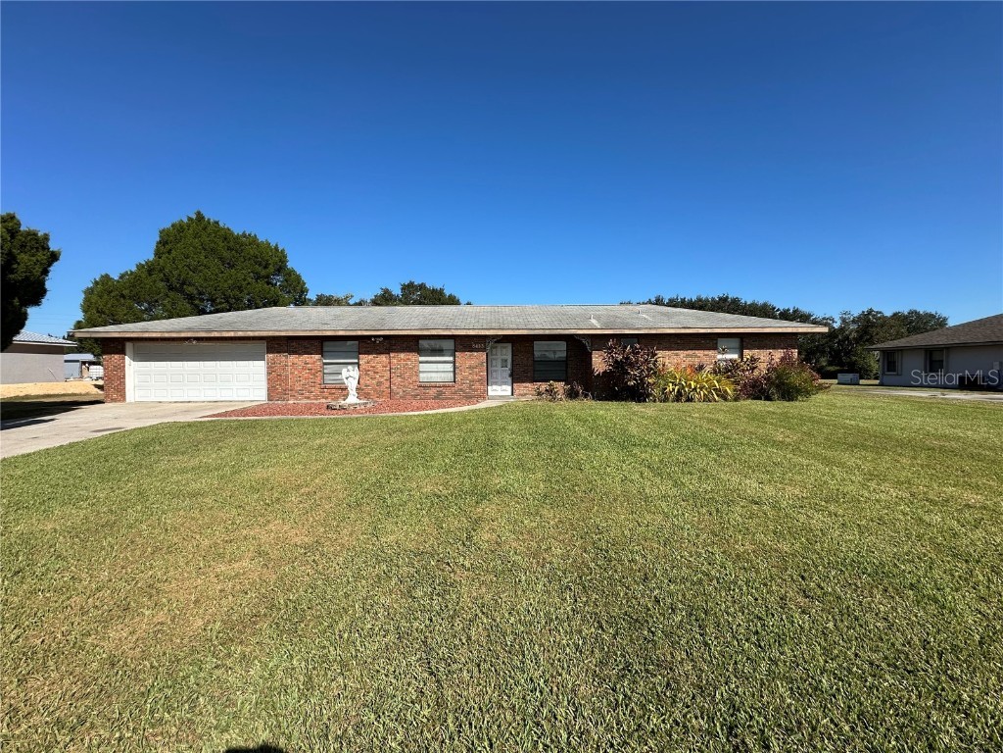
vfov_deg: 85.7
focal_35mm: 14
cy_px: 376
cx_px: 502
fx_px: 406
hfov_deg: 102.1
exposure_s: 1/1949
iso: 40
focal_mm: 2.22
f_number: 2.2
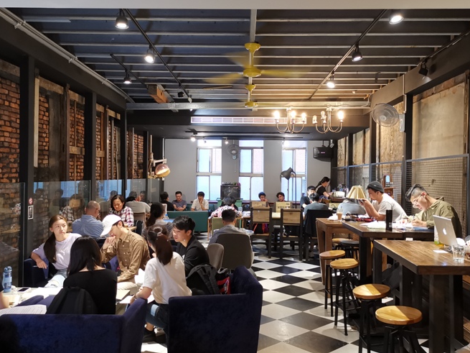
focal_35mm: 33
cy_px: 177
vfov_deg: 42.9
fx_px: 448
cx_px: 233
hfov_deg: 55.4
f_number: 1.8
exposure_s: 1/40
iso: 400
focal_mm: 5.58
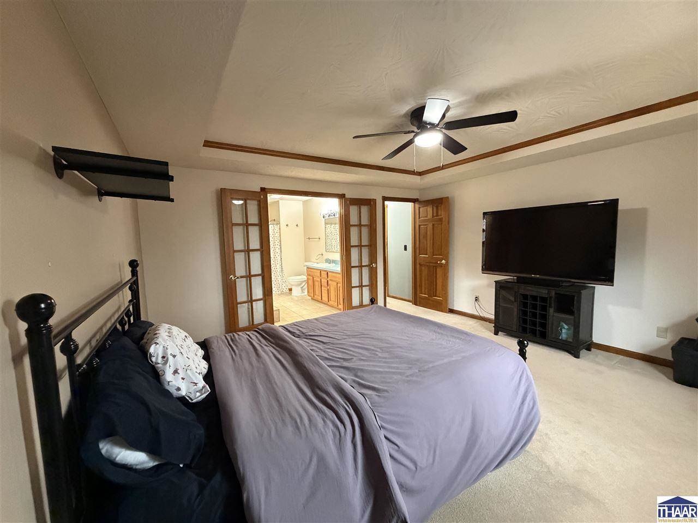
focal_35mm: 14
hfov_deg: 102.1
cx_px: 349
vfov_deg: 85.6
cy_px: 262
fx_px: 282
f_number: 2.2
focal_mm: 2.22
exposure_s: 1/60
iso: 1000
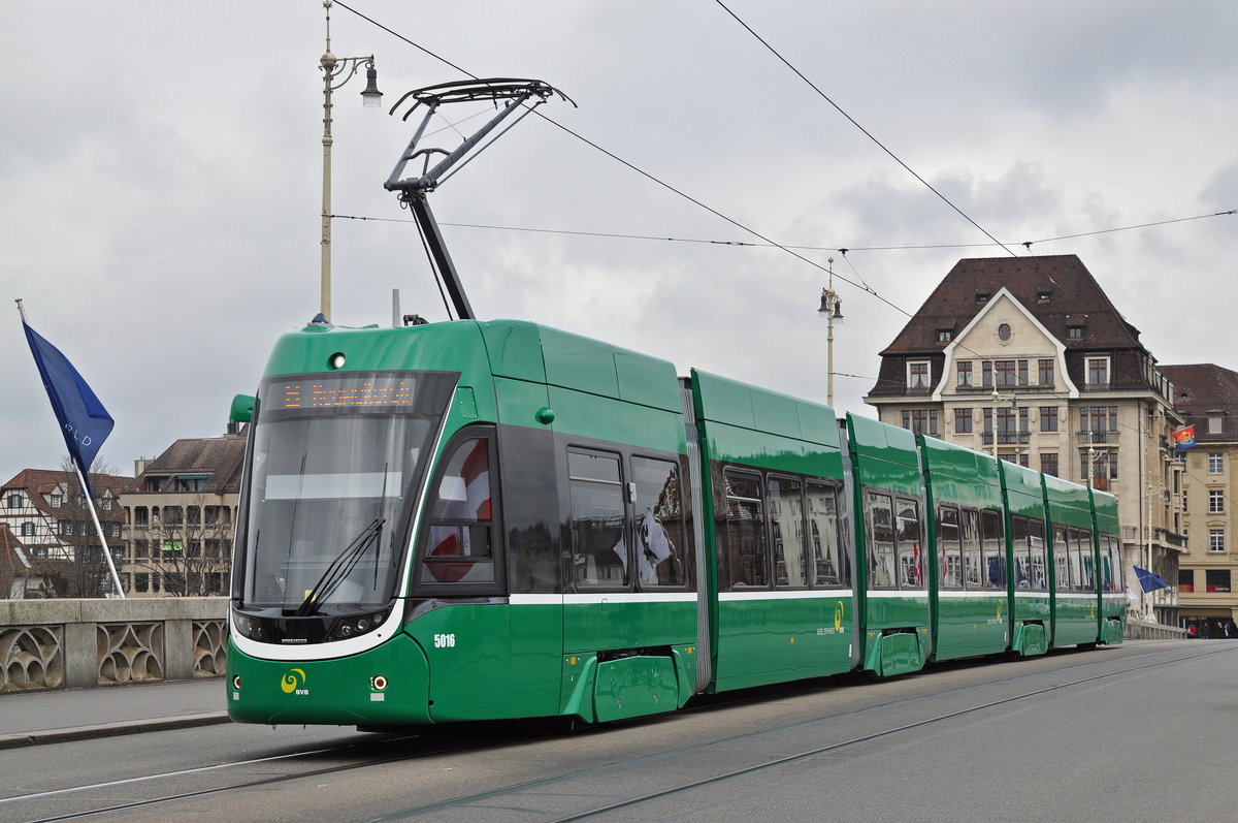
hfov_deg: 29.3
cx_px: 619
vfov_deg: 19.7
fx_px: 2370
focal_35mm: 69
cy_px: 412
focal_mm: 46
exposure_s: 1/800
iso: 400
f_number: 8
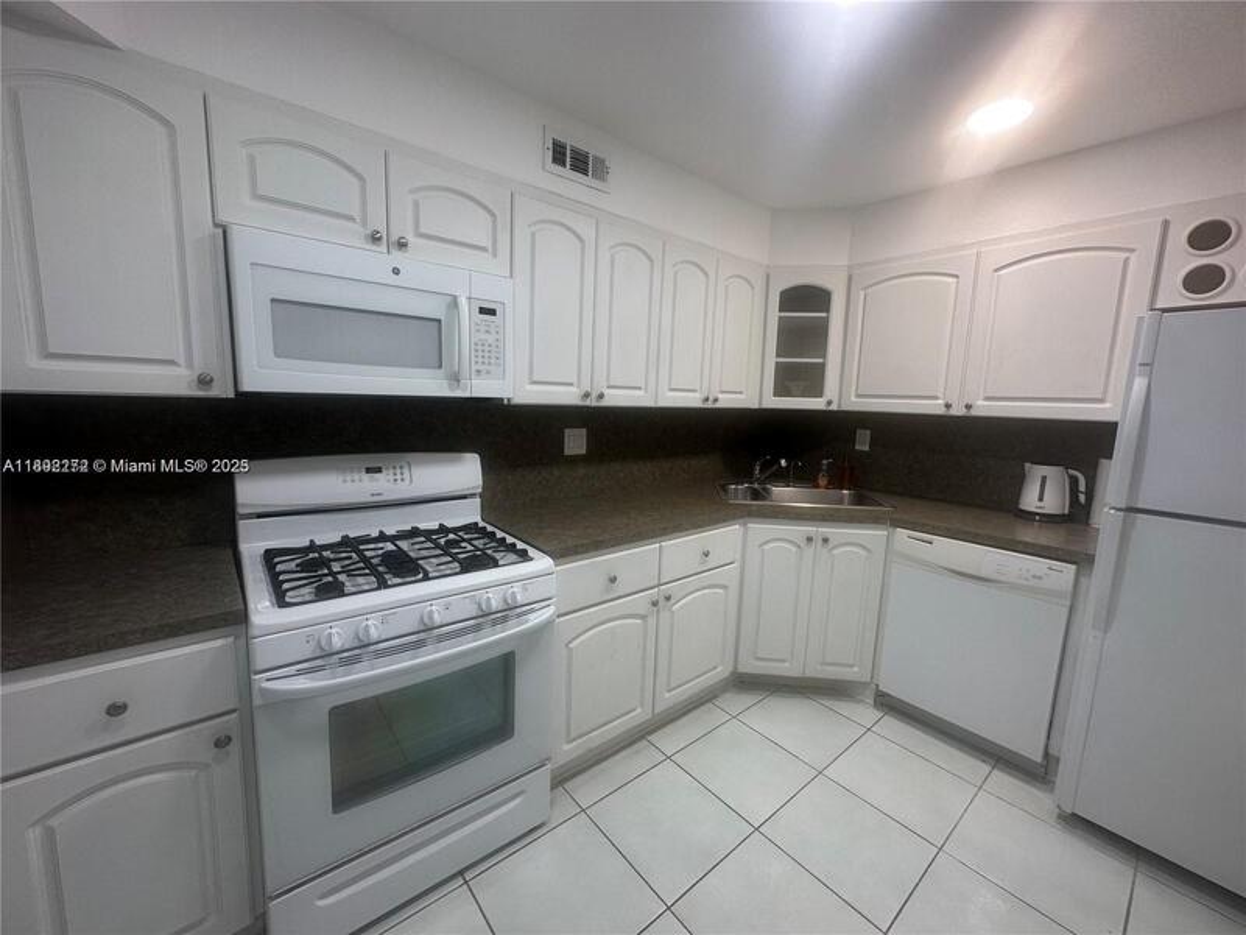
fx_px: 504
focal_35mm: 14
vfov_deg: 85.7
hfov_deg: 102.1
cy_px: 468
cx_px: 623
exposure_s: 1/120
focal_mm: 2.22
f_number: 2.2
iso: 100
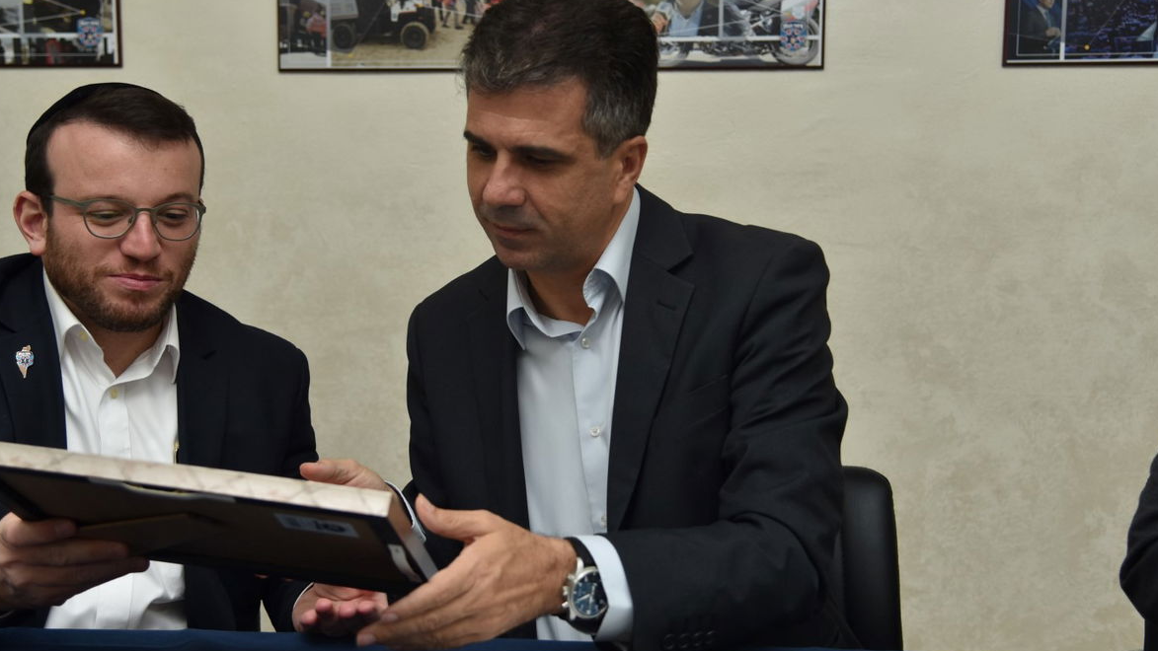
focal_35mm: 55
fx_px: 1689
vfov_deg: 21.8
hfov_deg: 37.8
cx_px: 518
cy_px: 290
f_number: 4
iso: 250
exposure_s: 1/160
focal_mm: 44
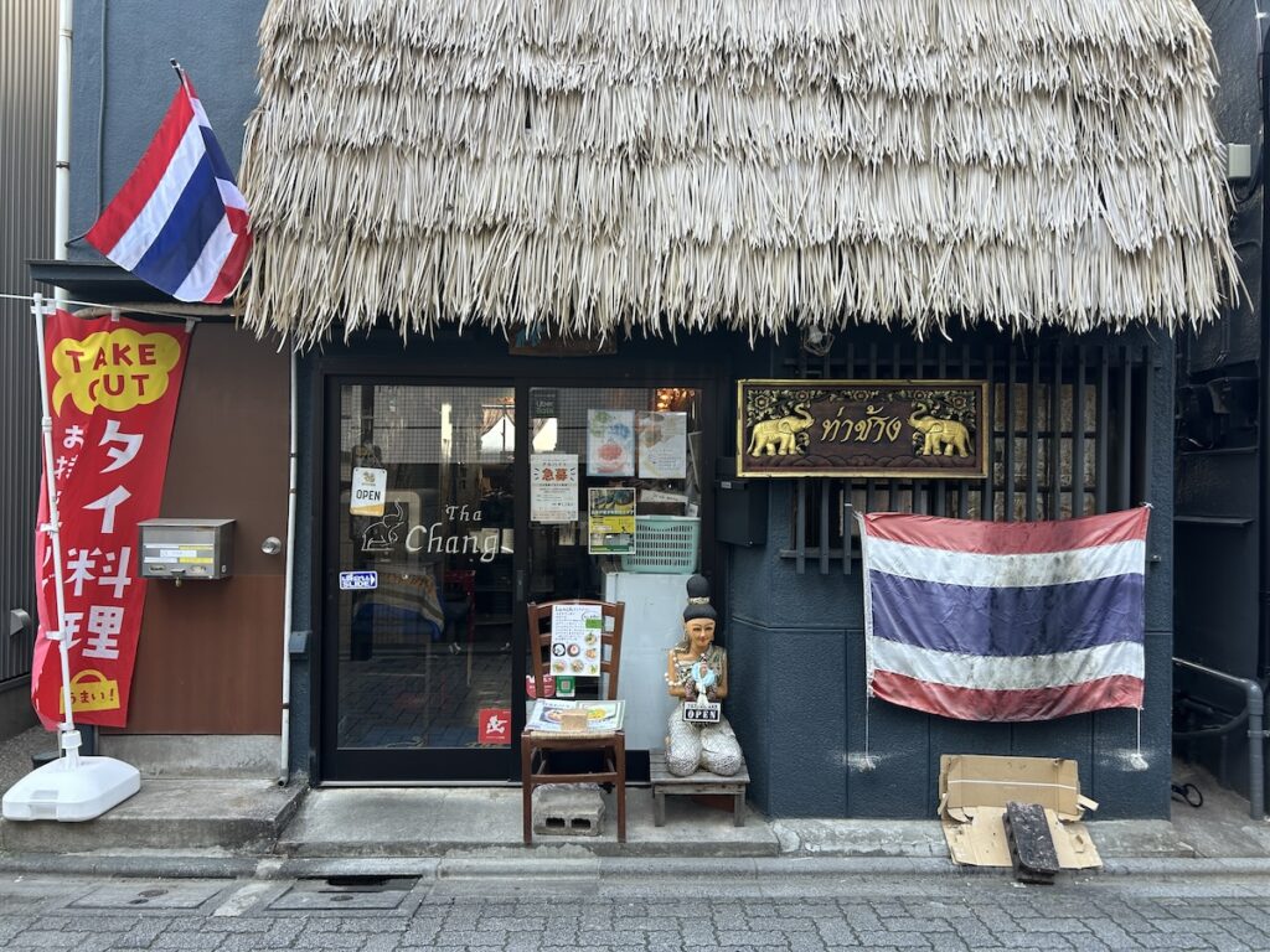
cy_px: 476
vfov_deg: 53.1
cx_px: 635
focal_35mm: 26
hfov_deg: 67.3
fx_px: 954
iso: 40
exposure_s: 1/157
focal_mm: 5.7
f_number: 1.5
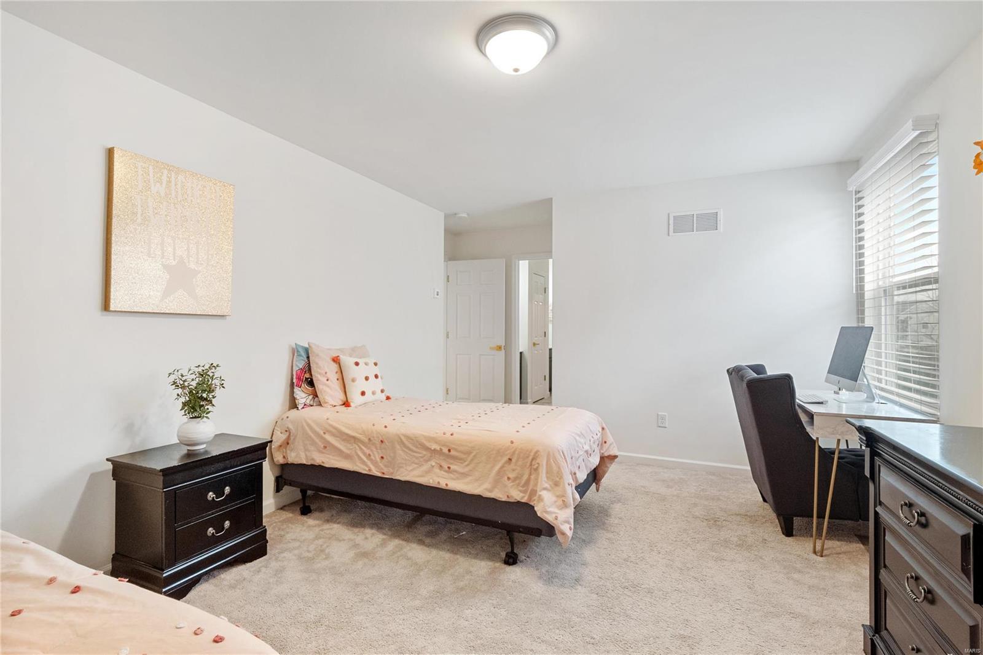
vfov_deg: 73.7
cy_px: 328
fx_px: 437
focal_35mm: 16
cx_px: 492
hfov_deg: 96.7
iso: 400
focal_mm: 8
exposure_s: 1/2
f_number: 8
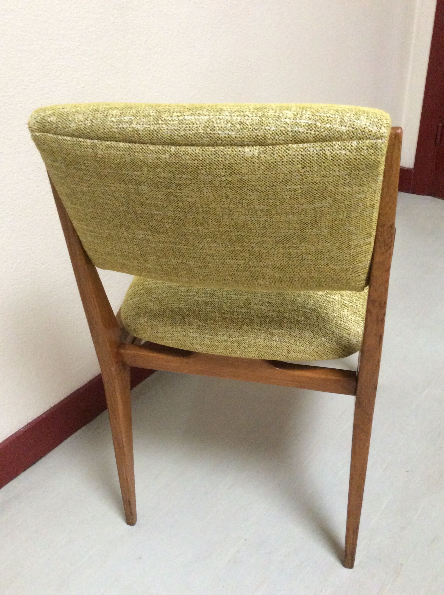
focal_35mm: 32
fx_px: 549
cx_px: 222
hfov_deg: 44.1
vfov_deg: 56.9
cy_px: 298
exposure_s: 1/25
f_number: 2.4
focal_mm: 3.3
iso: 320
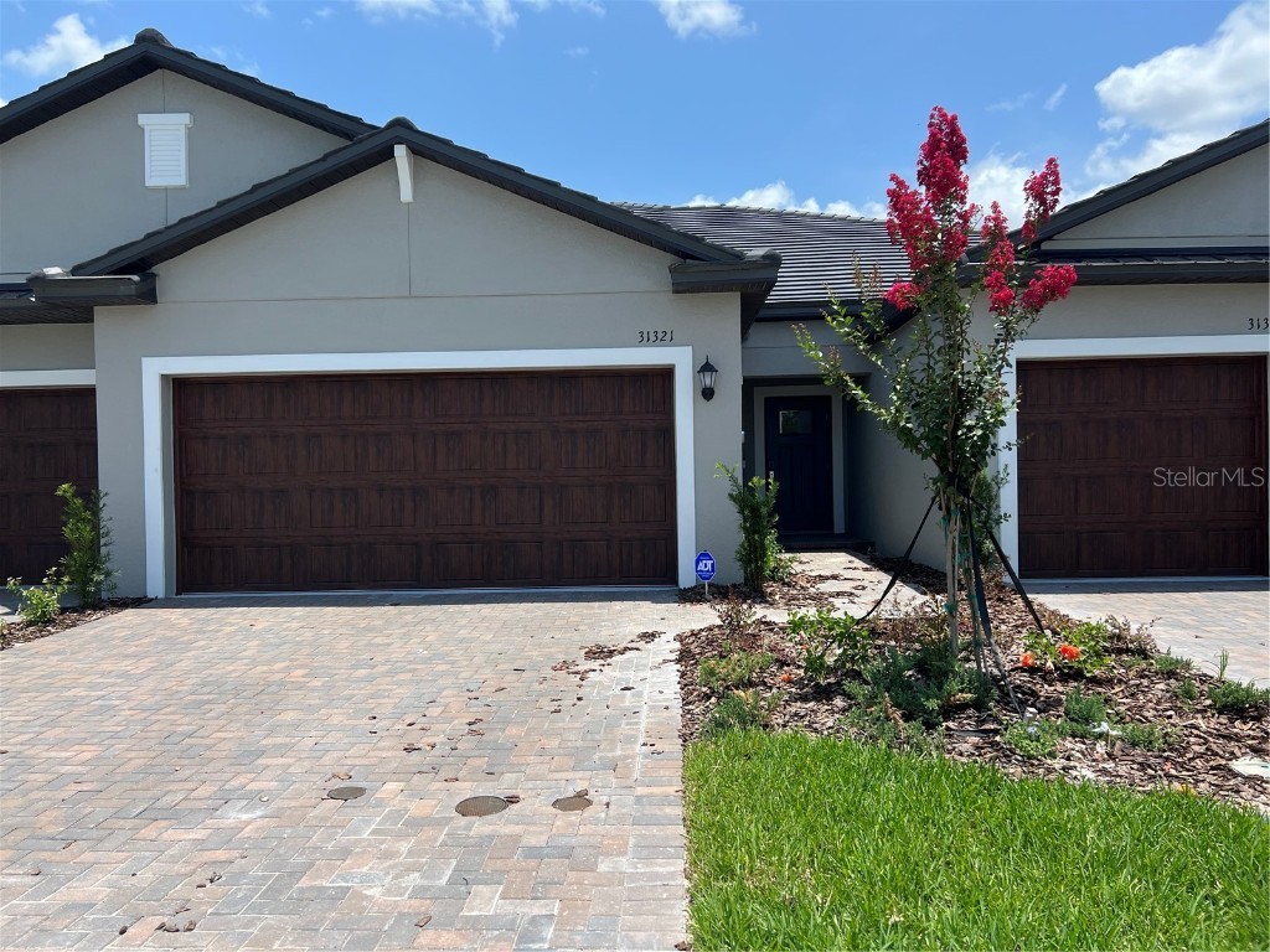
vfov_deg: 53.1
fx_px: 954
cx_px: 635
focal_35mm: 26
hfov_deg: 67.3
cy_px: 476
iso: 50
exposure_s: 1/3831
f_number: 1.5
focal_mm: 5.7
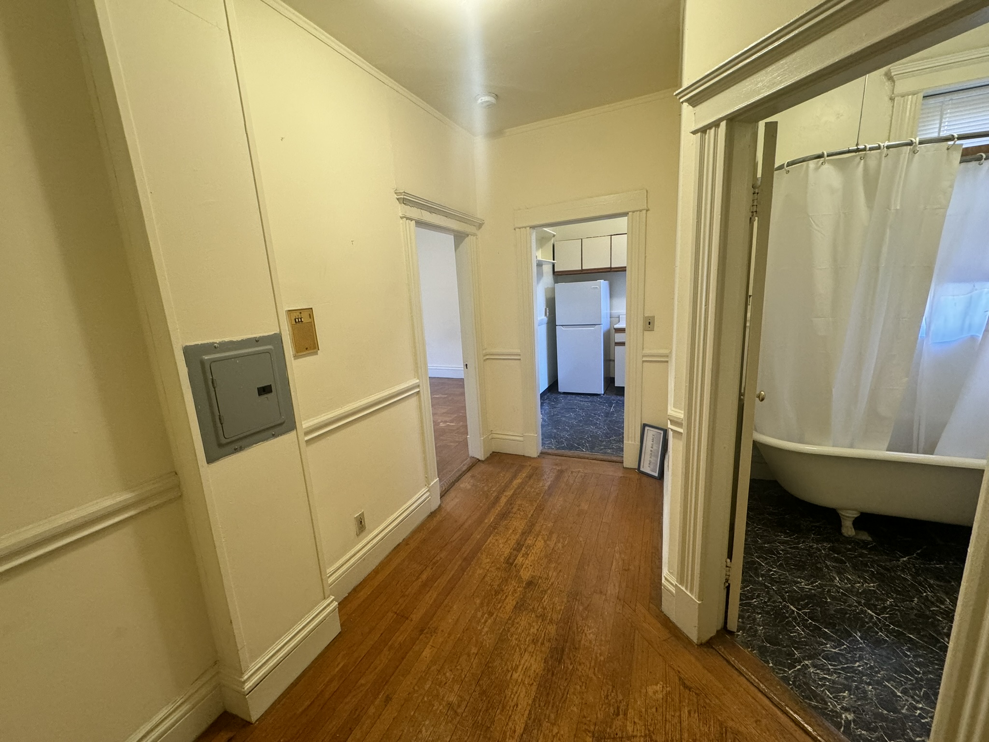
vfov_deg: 85.7
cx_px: 494
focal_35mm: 14
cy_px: 371
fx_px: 400
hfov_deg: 102.1
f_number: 2.2
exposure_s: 1/120
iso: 250
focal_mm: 2.22
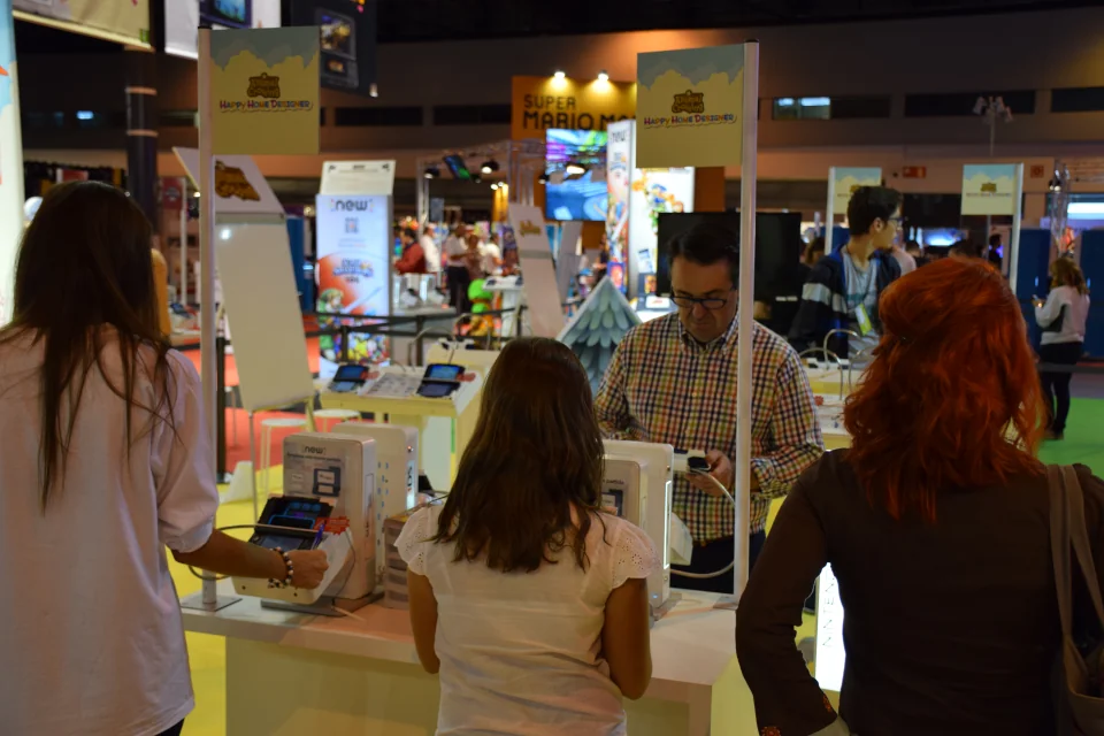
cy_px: 368
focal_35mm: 40
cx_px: 552
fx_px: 1242
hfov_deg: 47.9
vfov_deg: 33.0
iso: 450
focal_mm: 27
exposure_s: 1/60
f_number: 4
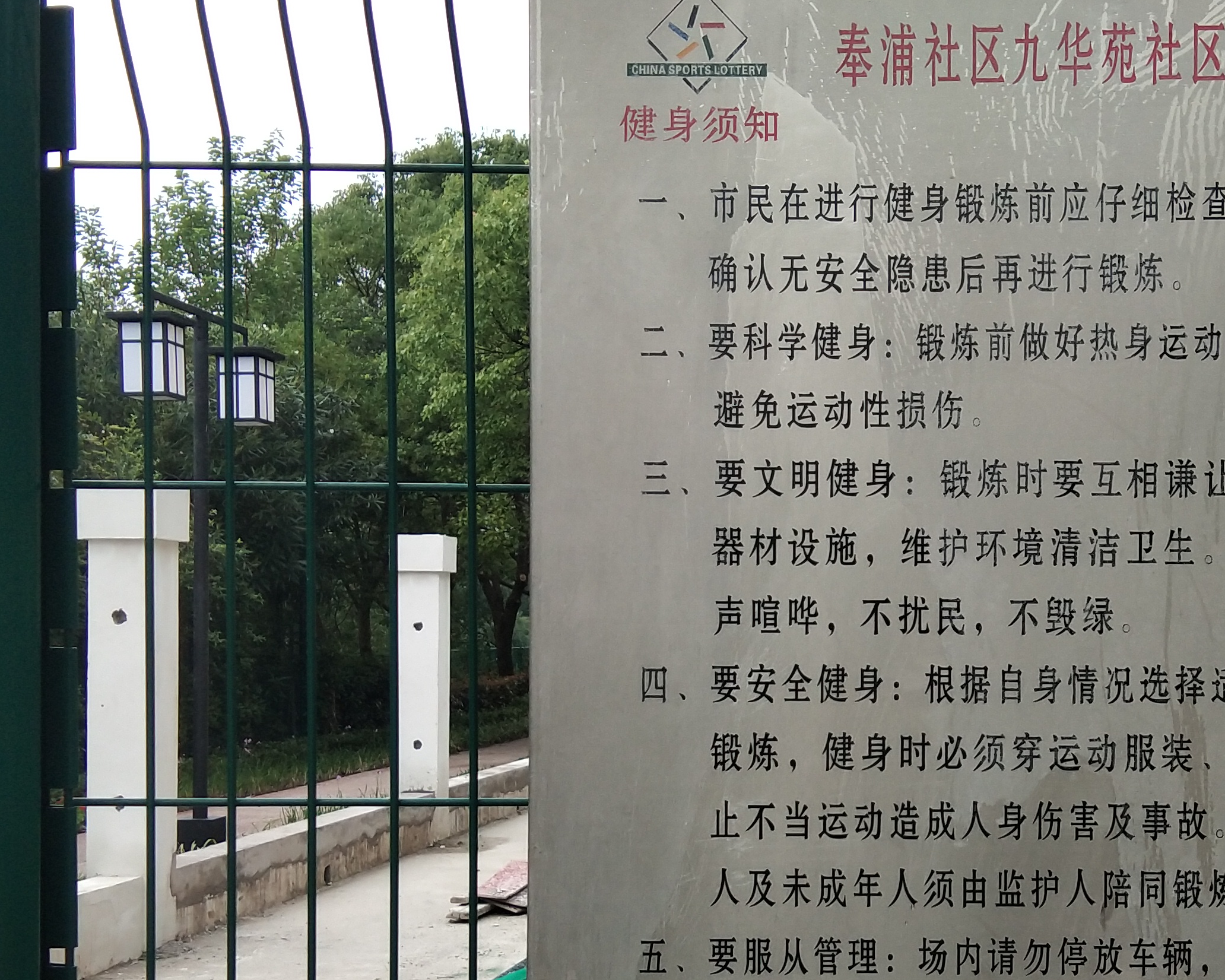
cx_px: 949
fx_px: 2211
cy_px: 677
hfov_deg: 30.3
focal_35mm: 61
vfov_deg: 24.8
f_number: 2.2
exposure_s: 1/386
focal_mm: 3.69
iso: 50
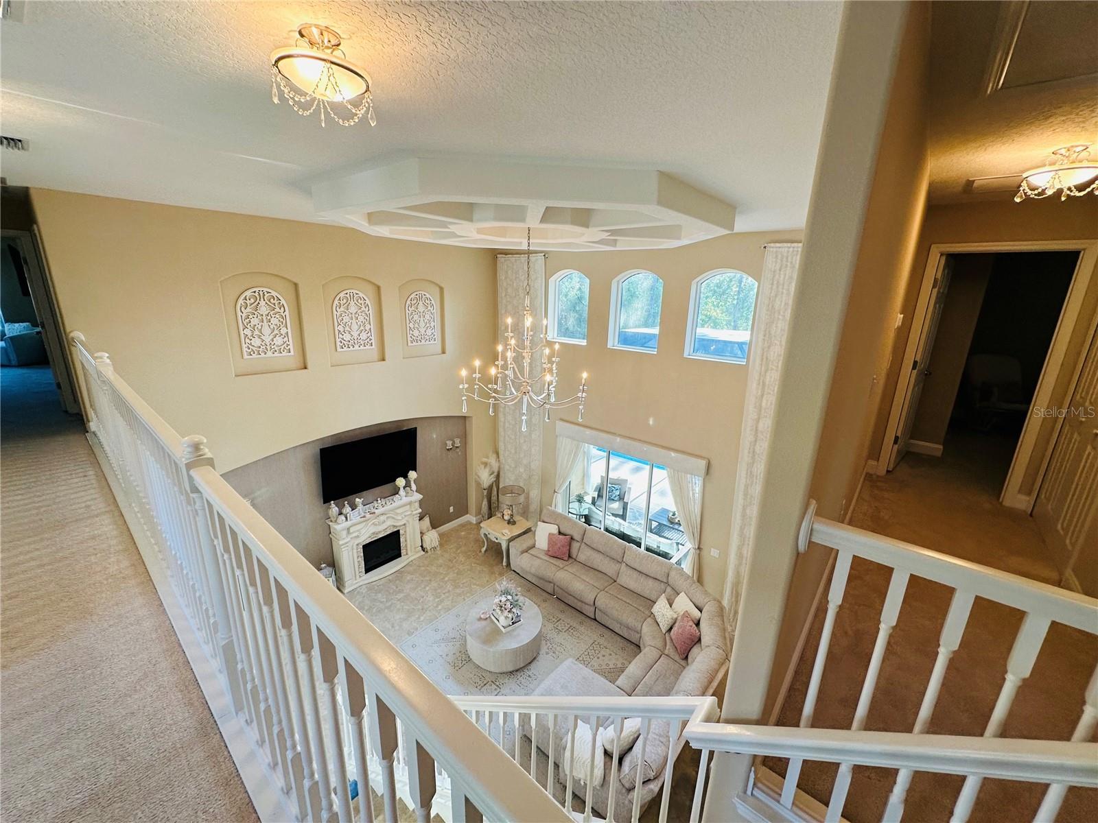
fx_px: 444
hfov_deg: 102.1
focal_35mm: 14
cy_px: 412
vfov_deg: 85.7
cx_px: 549
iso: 100
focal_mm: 2.22
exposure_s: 1/120
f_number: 2.2
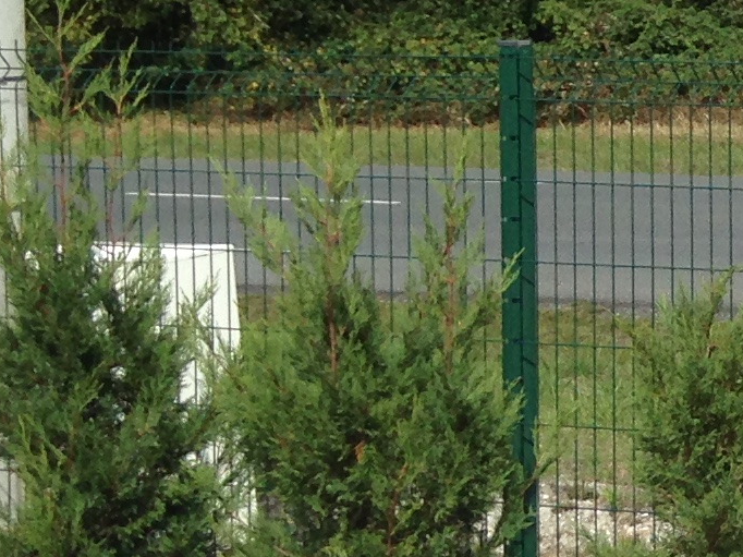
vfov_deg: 9.4
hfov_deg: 11.0
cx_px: 1653
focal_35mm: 158
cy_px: 148
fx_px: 3390
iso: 50
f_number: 2.4
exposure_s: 1/1695
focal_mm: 4.12
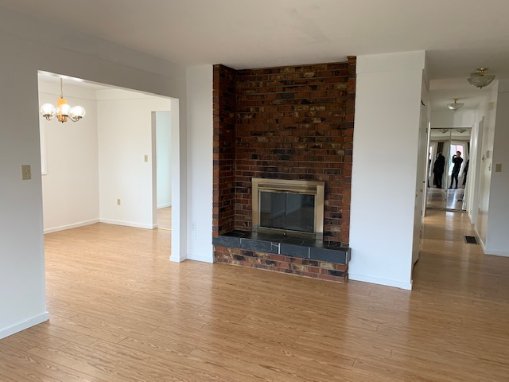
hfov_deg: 67.3
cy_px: 191
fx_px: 382
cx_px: 254
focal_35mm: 26
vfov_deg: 53.1
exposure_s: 1/60
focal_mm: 4.25
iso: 100
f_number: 1.8
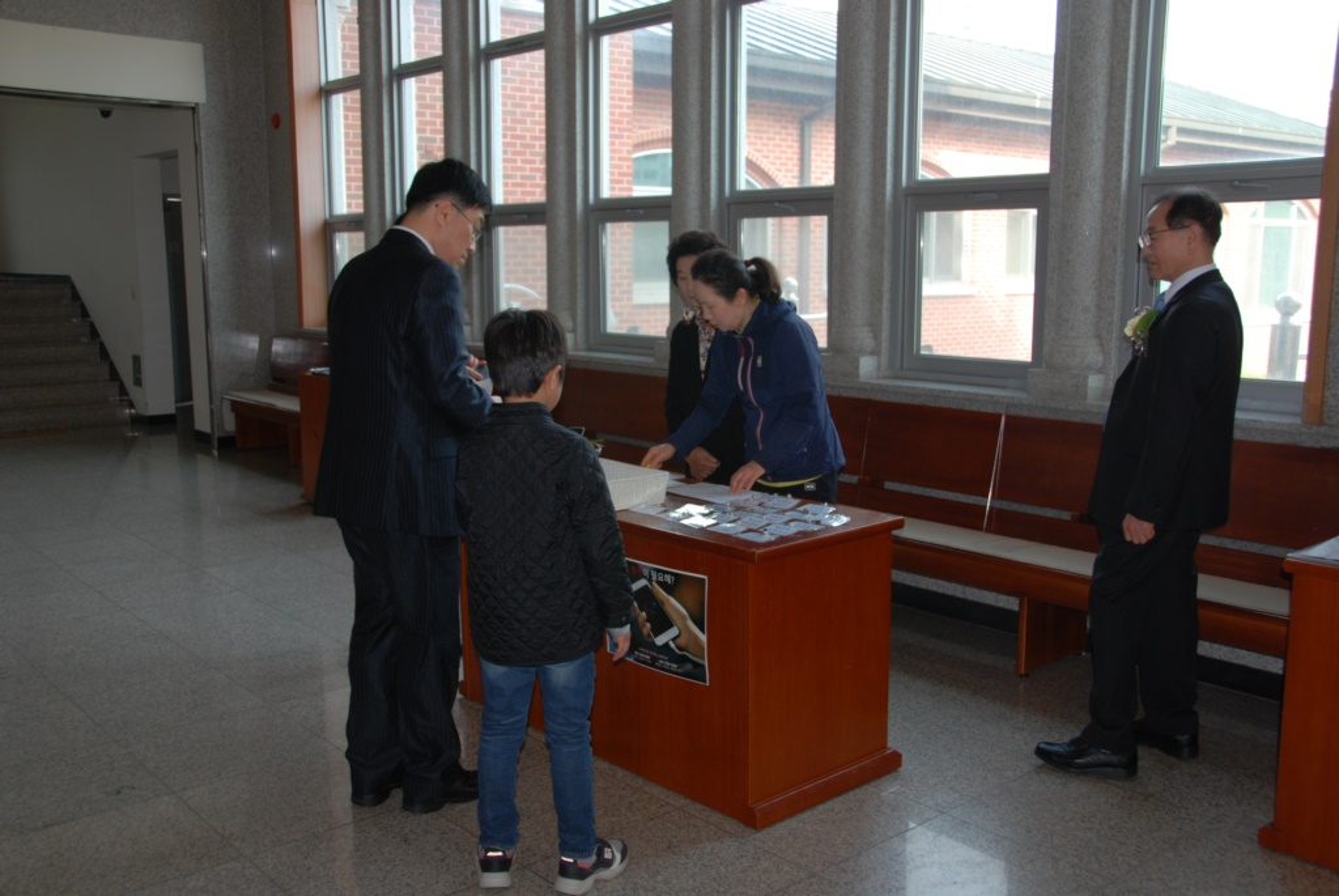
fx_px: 1229
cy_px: 448
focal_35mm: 33
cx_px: 670
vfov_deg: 40.1
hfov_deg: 57.2
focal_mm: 22
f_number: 3.8
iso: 200
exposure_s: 1/60
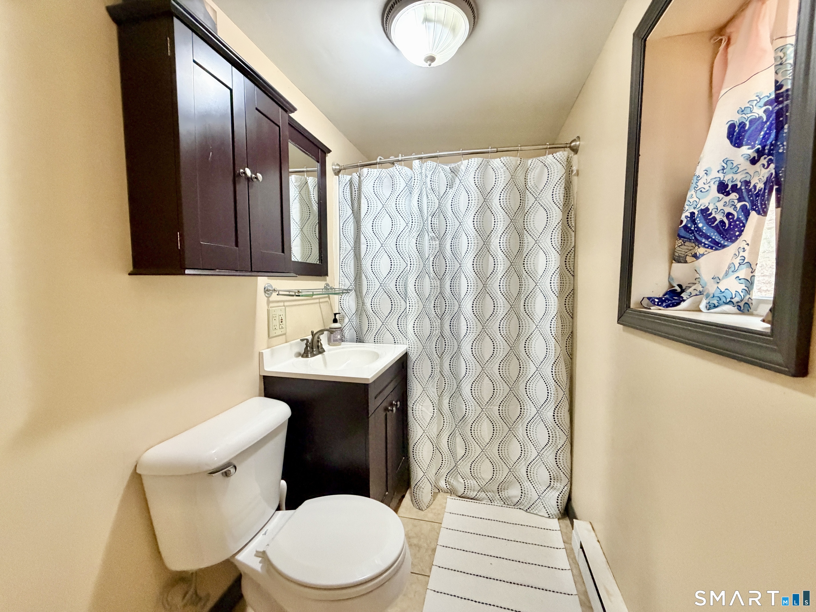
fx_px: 330
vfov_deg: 85.7
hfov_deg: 102.1
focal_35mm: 14
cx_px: 408
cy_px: 306
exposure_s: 1/60
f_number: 2.2
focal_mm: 2.22
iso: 500
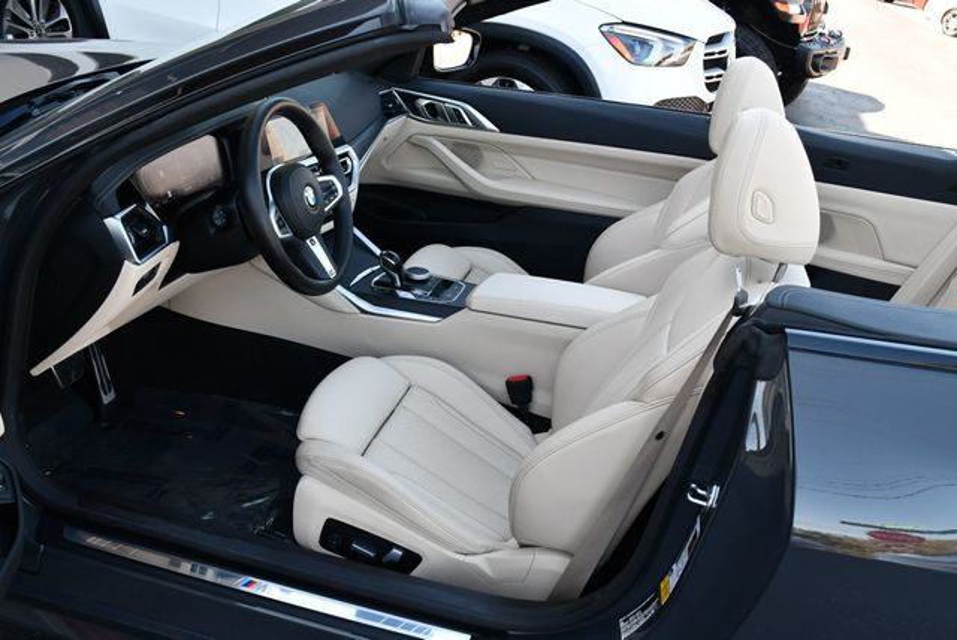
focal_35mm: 36
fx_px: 958
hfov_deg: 53.1
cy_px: 320
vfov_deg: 36.9
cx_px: 478
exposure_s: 1/250
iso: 400
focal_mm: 18
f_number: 5
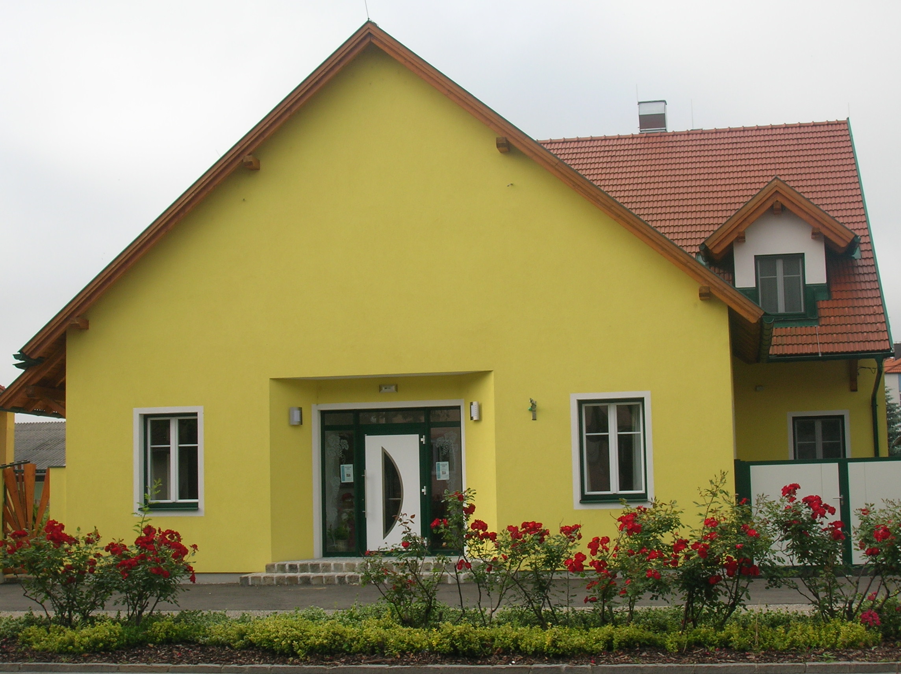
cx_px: 450
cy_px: 337
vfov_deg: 27.0
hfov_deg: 35.6
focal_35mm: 54
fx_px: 1404
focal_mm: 9
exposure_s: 1/184
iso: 50
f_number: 5.7
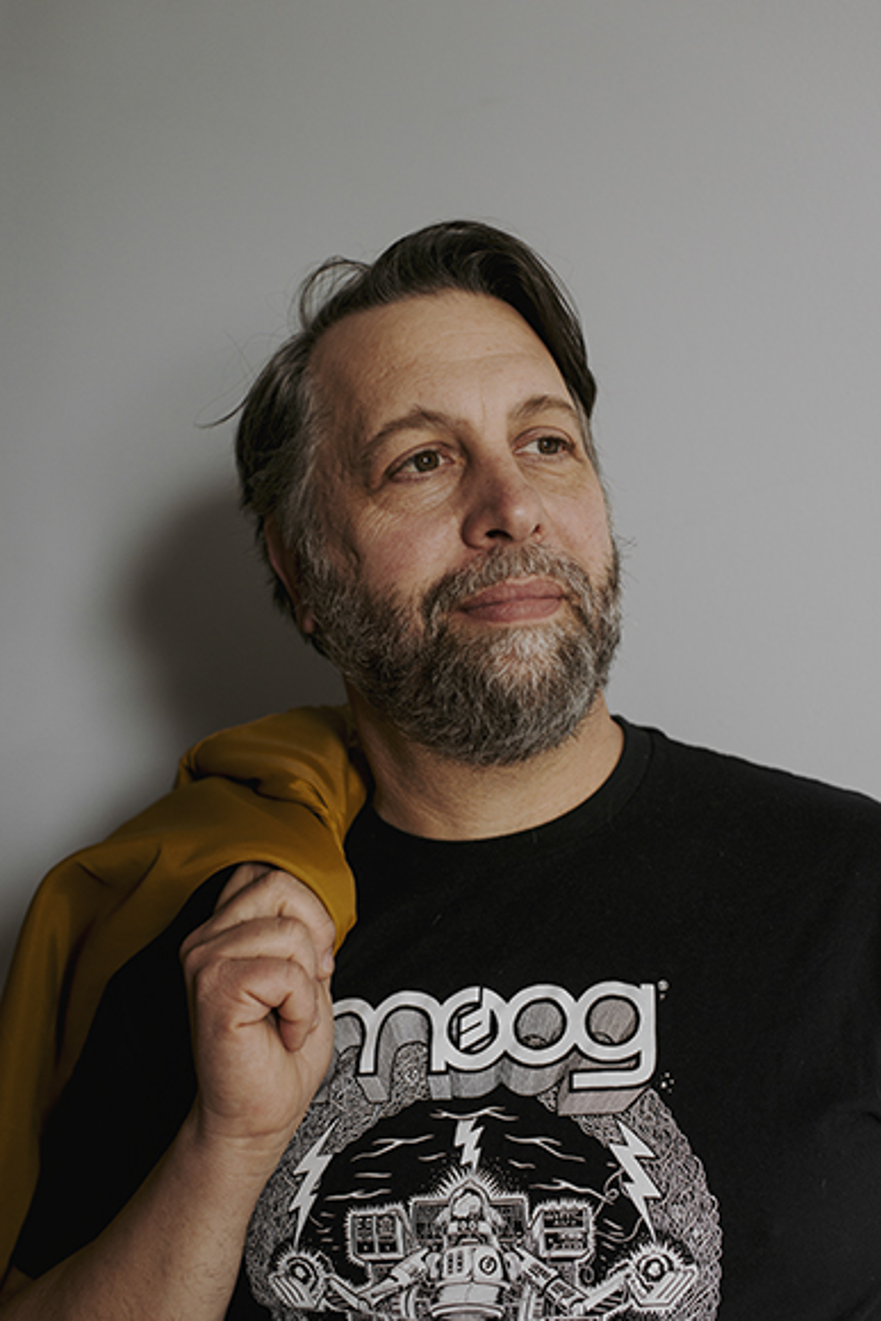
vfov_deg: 39.6
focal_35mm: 50
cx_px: 440
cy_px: 660
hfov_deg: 27.0
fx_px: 1834
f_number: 4
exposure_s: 1/80
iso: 400
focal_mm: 50
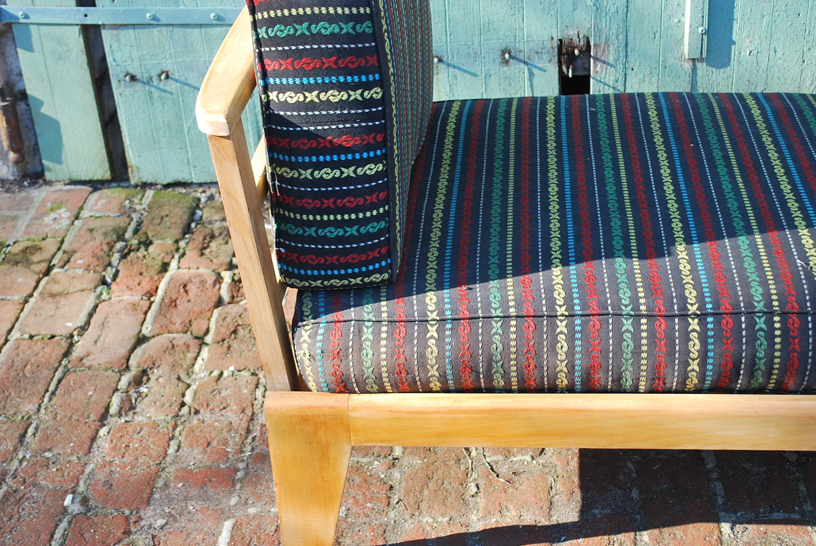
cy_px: 273
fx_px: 1191
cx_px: 408
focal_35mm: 52
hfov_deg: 37.8
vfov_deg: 25.8
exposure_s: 1/100
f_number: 5.3
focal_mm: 35
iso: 200
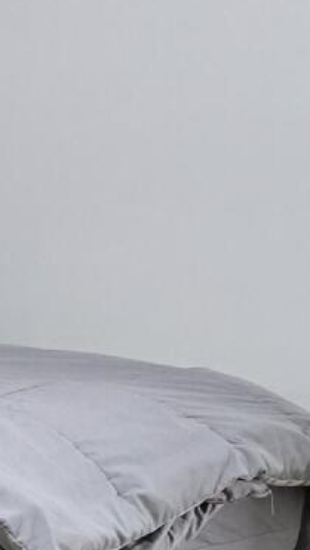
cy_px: 821
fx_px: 1971
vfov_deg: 14.8
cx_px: -776
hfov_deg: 7.4
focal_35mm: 135
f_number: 1.7
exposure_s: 1/120
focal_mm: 6.3
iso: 1000
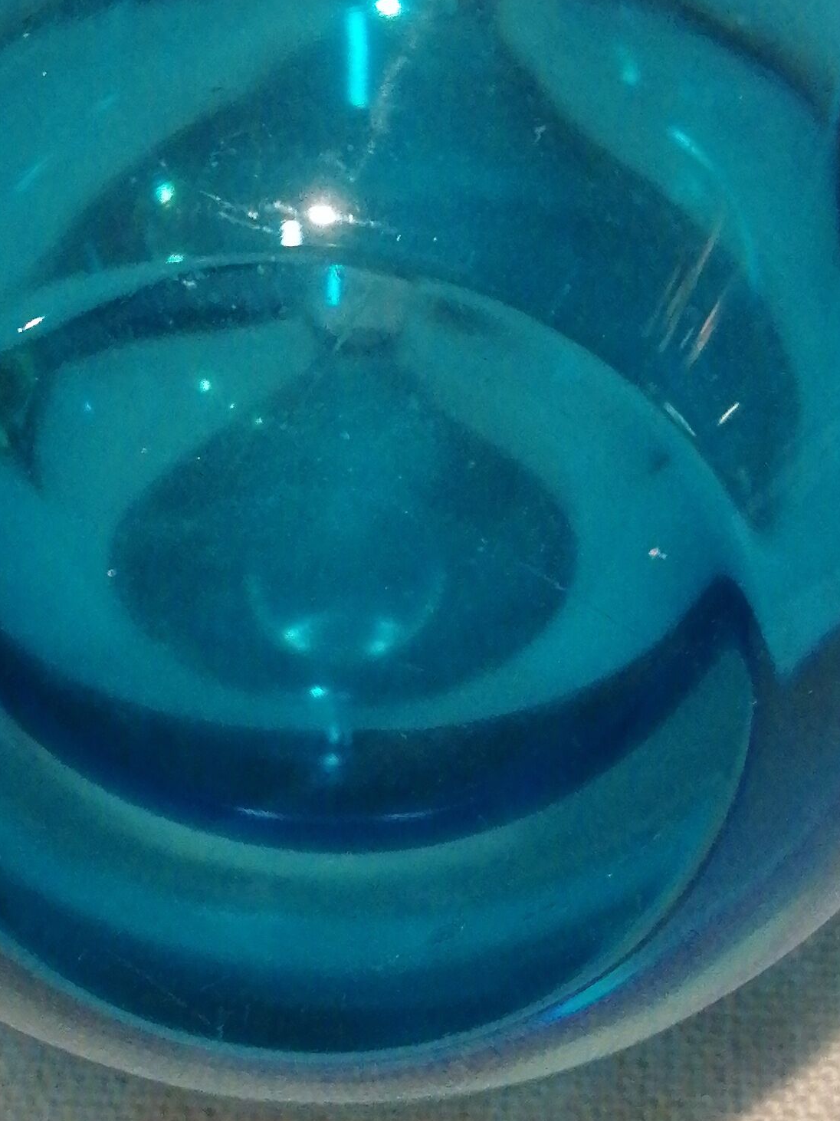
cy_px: 400
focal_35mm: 74
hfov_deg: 19.9
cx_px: 310
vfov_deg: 26.2
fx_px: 2395
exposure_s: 1/33.3
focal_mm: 3.62
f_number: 1.8
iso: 320
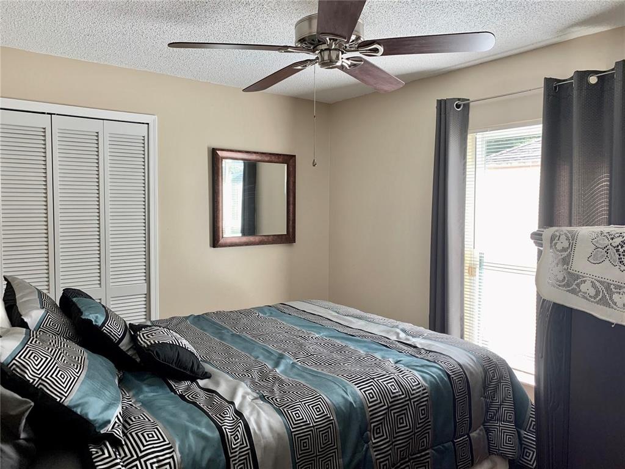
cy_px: 234
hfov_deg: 67.3
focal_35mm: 26
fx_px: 469
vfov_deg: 53.1
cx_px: 312
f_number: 1.8
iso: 100
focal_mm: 4.25
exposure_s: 1/121
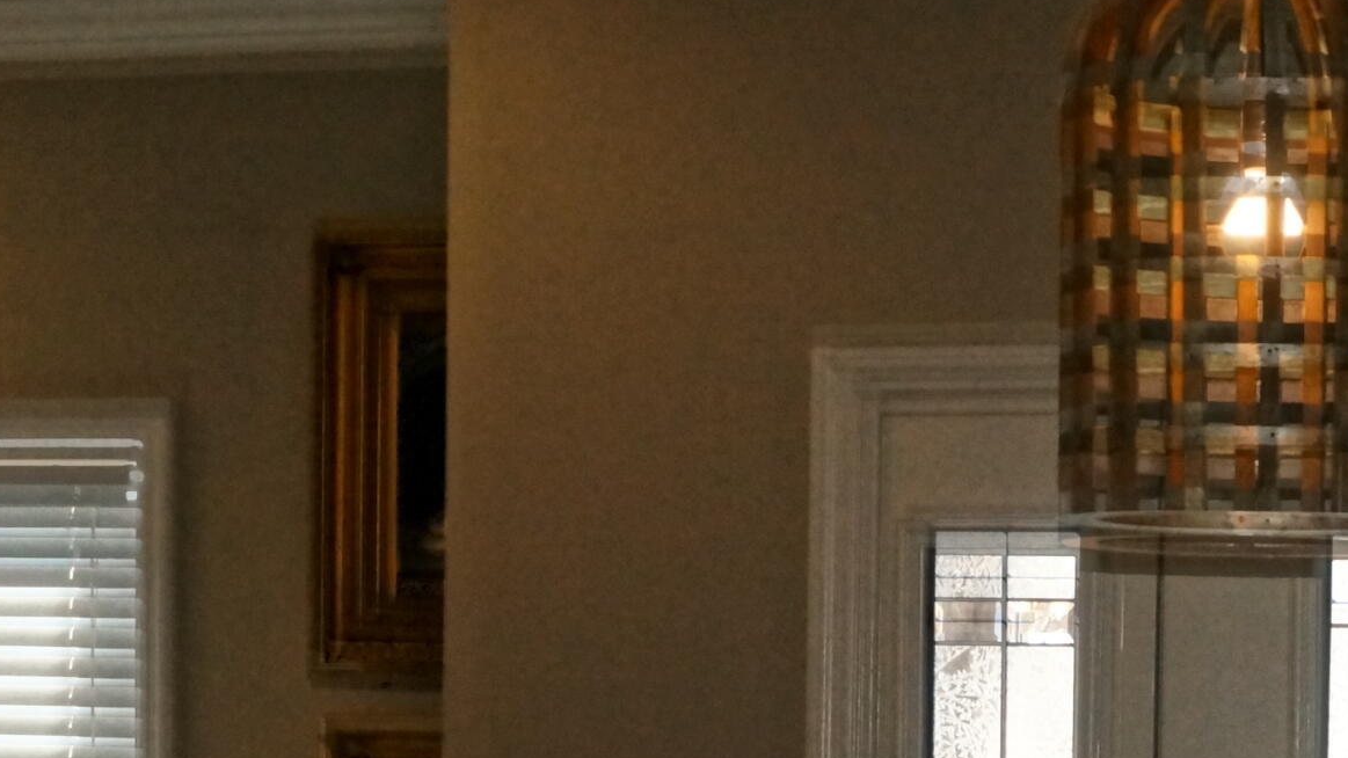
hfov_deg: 19.3
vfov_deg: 10.8
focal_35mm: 109
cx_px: 1115
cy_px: 992
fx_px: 3908
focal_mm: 27
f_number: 9
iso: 3200
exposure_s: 1/160
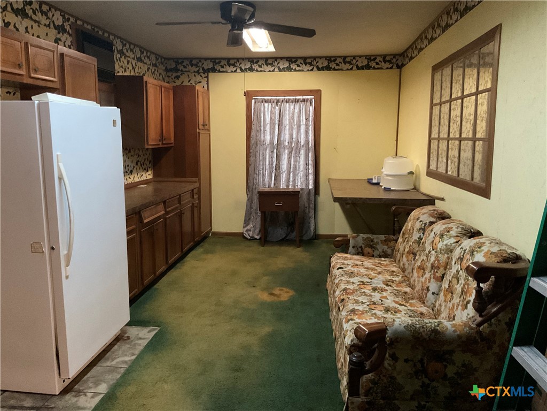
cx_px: 274
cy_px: 206
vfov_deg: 48.2
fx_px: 458
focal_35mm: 29
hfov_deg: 61.7
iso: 500
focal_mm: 3
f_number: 1.8
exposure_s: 1/30
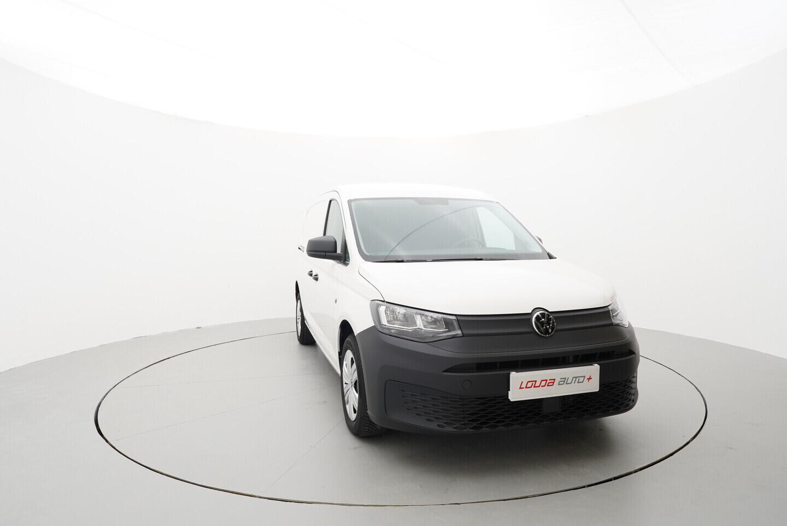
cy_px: 263
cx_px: 394
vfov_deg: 56.2
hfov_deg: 77.3
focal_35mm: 22
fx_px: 492
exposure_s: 1/80
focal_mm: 15
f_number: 5.6
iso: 250
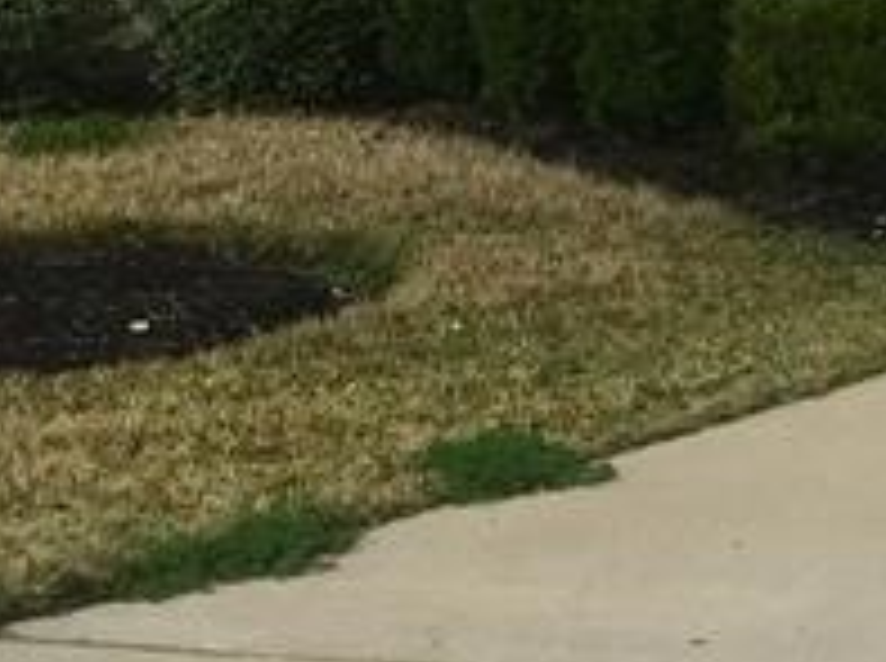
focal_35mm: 151
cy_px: -311
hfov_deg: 12.5
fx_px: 3858
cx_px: 1331
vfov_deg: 9.5
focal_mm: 4.15
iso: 32
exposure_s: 1/1799
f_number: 2.2
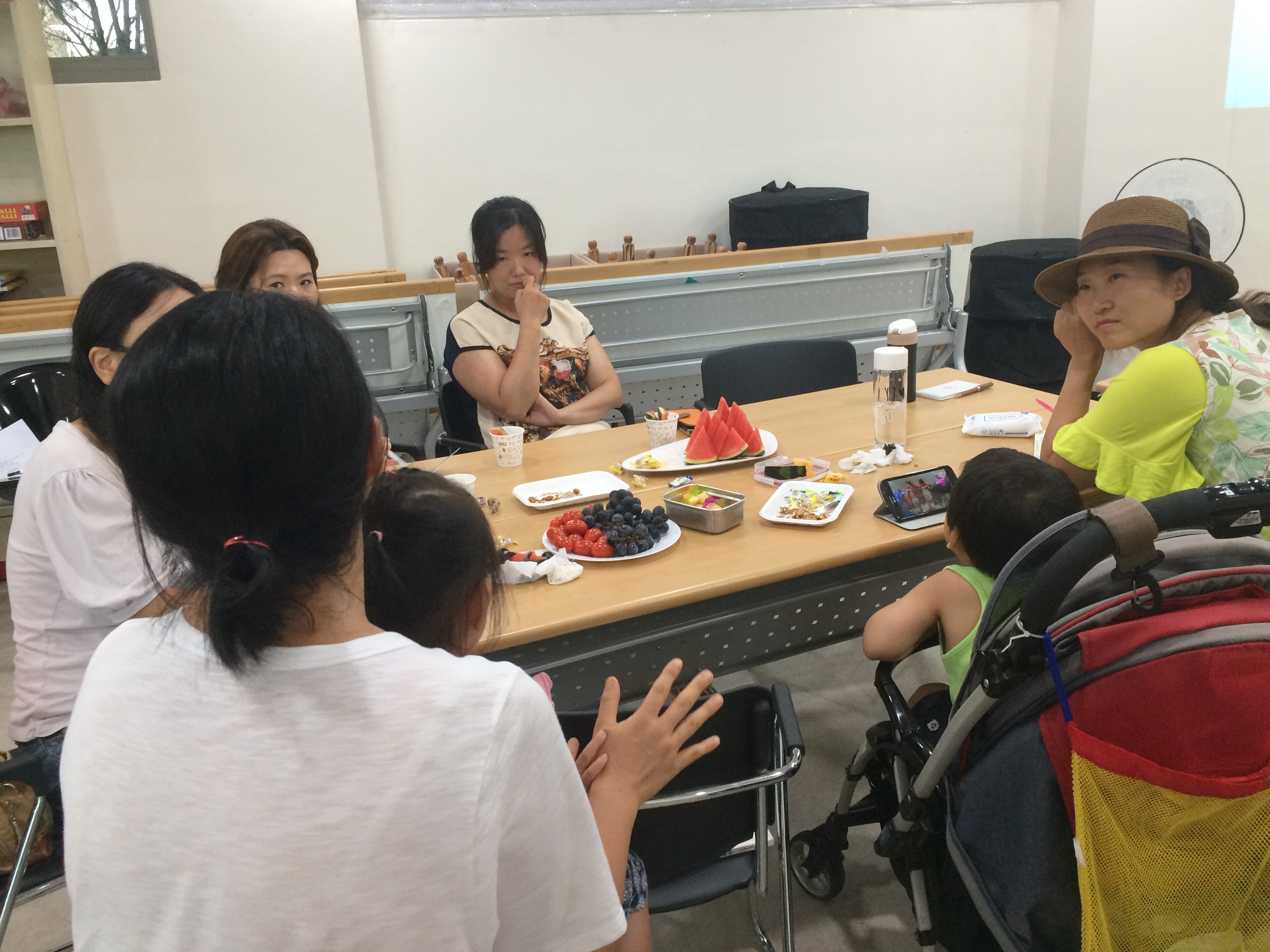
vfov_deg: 46.8
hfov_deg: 60.0
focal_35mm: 30
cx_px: 651
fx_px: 1101
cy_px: 468
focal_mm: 4.15
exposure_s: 1/30
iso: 50
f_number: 2.2
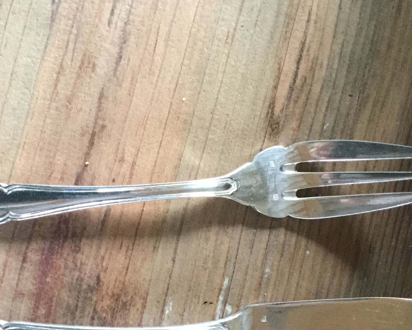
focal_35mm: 53
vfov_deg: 28.4
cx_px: 161
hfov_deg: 35.2
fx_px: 646
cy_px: 227
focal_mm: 3.3
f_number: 2.4
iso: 200
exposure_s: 1/25
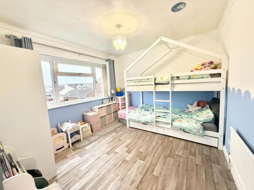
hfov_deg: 102.1
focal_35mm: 14
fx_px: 103
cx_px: 127
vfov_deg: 85.7
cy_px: 95
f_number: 2.2
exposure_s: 1/50
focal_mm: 2.22
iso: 200
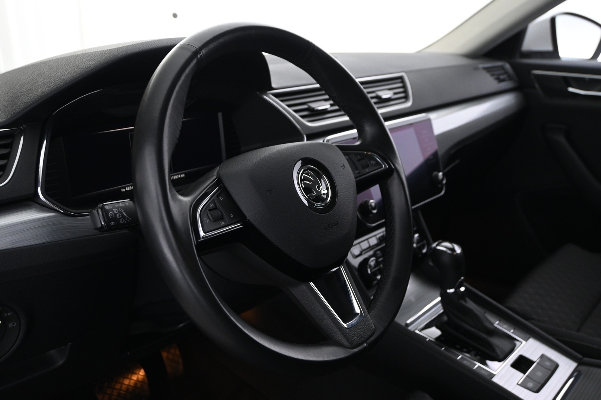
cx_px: 300
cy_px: 200
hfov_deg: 55.1
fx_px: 576
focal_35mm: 34
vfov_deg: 38.4
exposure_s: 1/13
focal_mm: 23
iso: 1600
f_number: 4.2
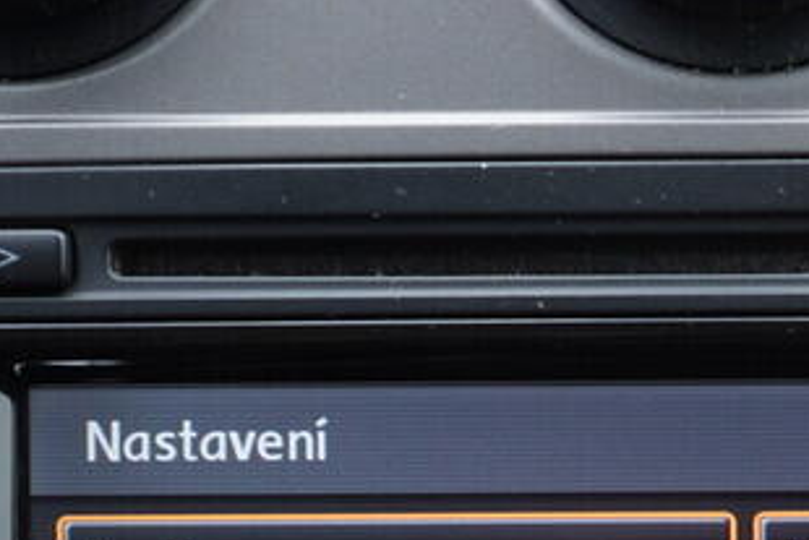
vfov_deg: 11.1
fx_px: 2675
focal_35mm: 119
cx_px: 741
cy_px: 823
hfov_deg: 16.9
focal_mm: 24
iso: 250
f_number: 2.8
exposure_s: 1/40
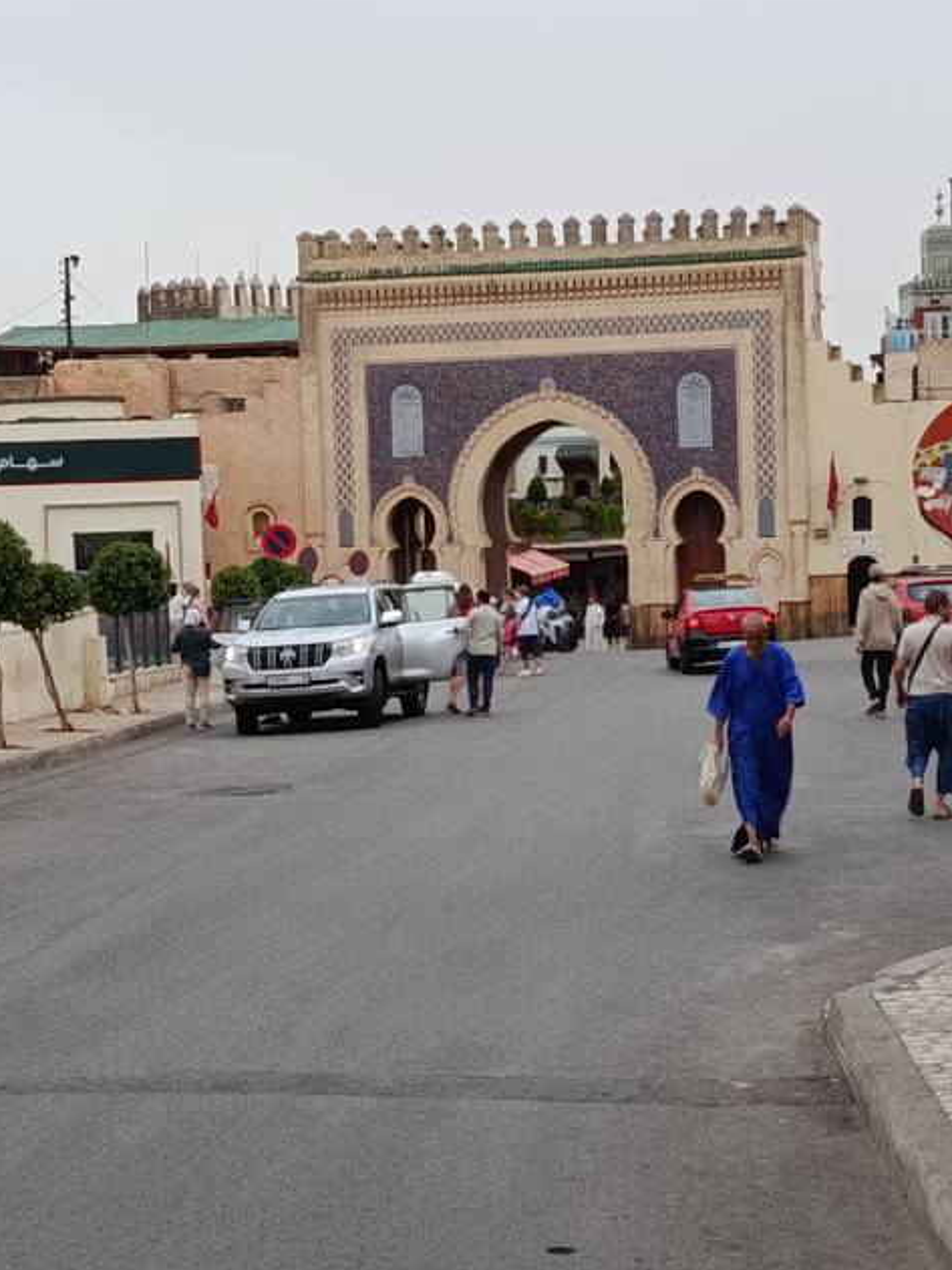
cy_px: 628
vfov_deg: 28.6
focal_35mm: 68
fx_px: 2494
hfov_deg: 21.6
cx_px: 473
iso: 50
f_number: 1.7
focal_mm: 5.24
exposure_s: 1/117
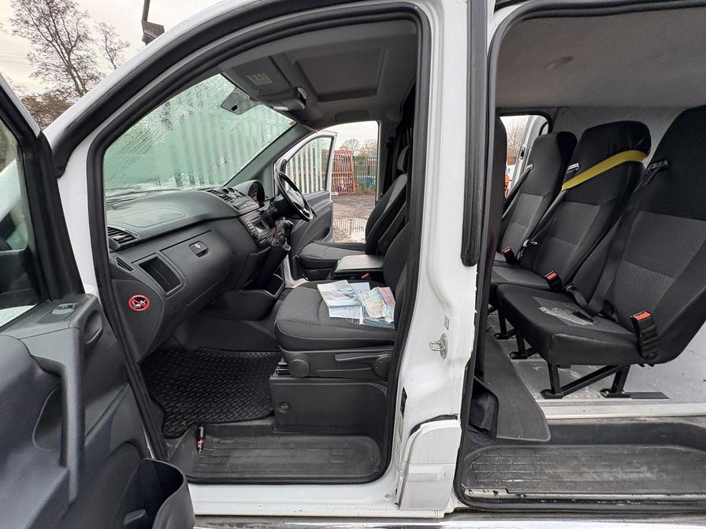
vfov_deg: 85.7
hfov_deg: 102.1
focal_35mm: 14
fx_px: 286
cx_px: 353
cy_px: 264
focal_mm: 2.22
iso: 100
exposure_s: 1/99
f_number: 2.2
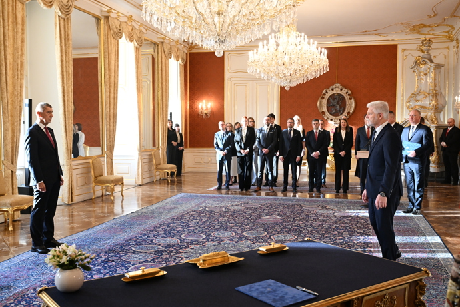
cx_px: 230
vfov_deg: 35.9
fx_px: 473
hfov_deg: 51.9
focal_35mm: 37
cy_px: 154
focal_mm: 37
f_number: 5.6
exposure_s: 1/320
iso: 3200
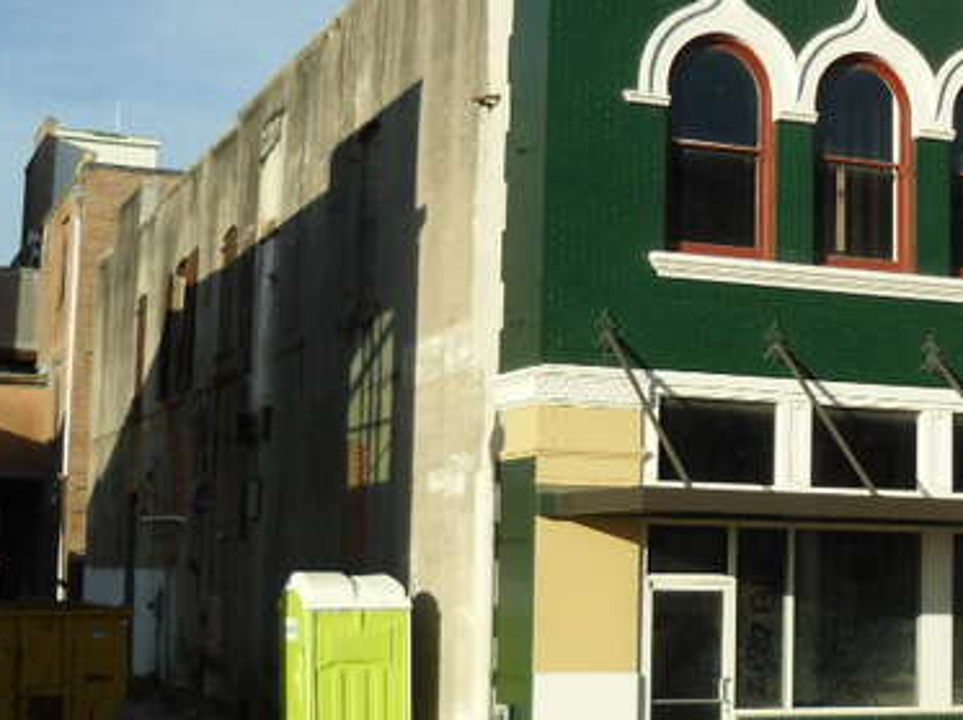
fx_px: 2029
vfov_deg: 20.1
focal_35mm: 73
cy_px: 338
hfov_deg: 26.3
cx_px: 754
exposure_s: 1/189
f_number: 8.1
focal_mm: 6
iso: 80
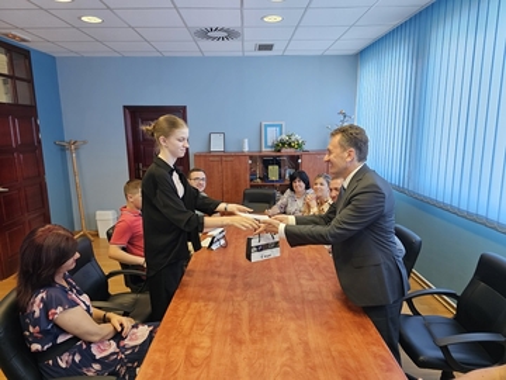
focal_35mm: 23
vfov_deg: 58.9
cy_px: 190
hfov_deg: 73.9
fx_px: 336
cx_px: 253
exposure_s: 1/100
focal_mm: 6.3
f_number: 1.7
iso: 400
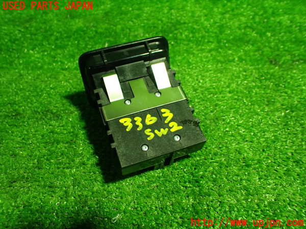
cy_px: 114
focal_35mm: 30
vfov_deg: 46.8
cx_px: 153
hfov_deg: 60.0
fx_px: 265
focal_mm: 5.4
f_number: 2.3
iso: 800
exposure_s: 1/60
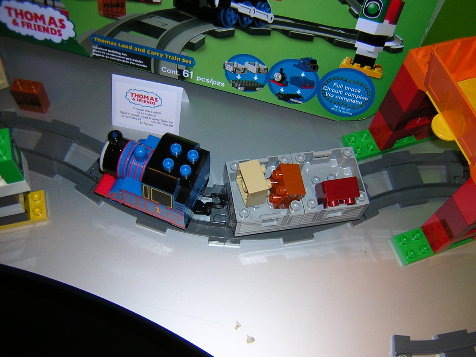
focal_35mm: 36
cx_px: 238
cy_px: 178
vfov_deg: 39.7
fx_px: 495
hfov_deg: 51.4
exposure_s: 1/60.1
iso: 100
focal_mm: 4.7
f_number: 2.6
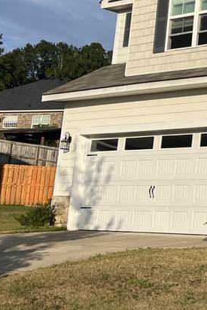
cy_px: 47
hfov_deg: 13.4
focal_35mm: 84
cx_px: 440
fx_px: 724
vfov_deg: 23.7
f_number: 1.6
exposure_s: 1/5848
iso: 50
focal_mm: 5.1
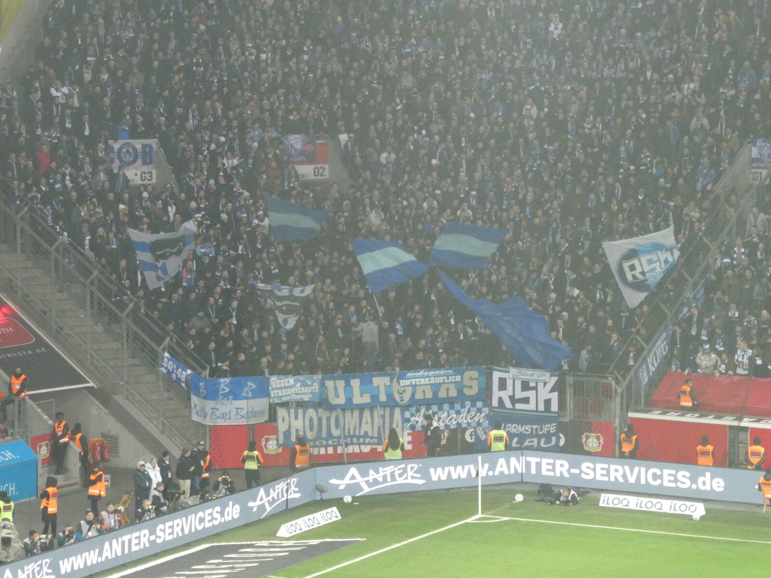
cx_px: 386
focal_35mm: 200
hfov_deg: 9.9
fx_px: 4455
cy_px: 289
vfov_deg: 7.4
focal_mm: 35.8
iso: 1000
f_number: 5.6
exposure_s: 1/80
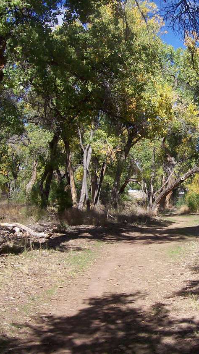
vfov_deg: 39.2
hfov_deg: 22.1
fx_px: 497
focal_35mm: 53
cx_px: 176
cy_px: 176
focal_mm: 6
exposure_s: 1/510
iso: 80
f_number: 4.8
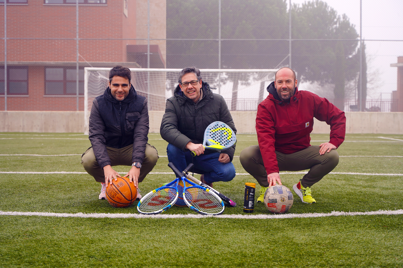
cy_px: 134
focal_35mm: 54
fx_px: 604
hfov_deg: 36.9
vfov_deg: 25.0
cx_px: 202
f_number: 4
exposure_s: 1/160
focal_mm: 54
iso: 100
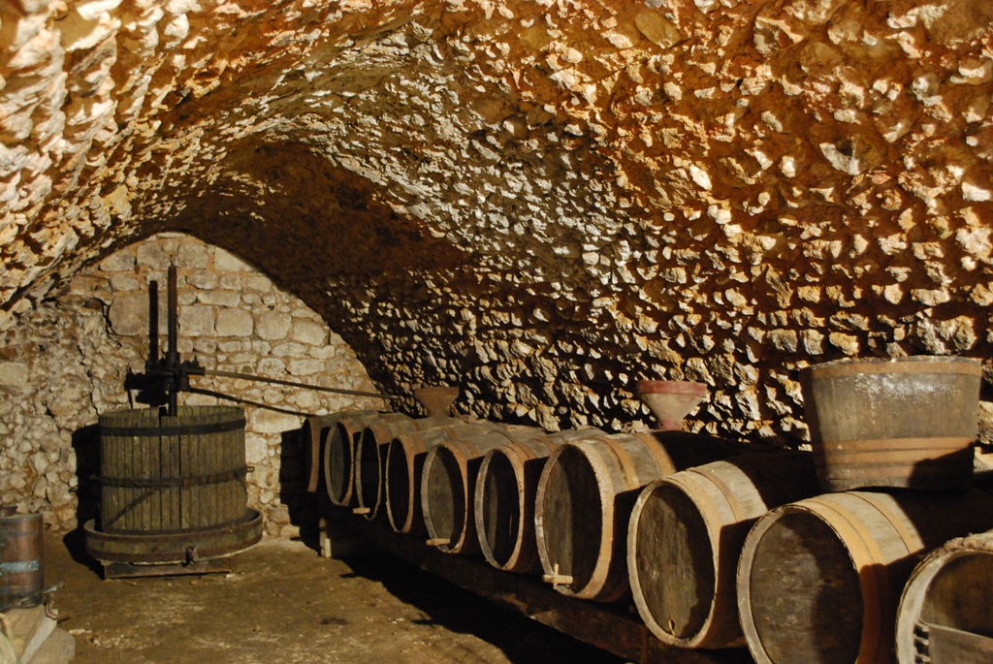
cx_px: 496
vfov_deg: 34.3
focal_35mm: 39
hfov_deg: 49.5
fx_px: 1077
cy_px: 332
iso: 1600
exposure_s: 1/3
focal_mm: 26
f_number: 4.5
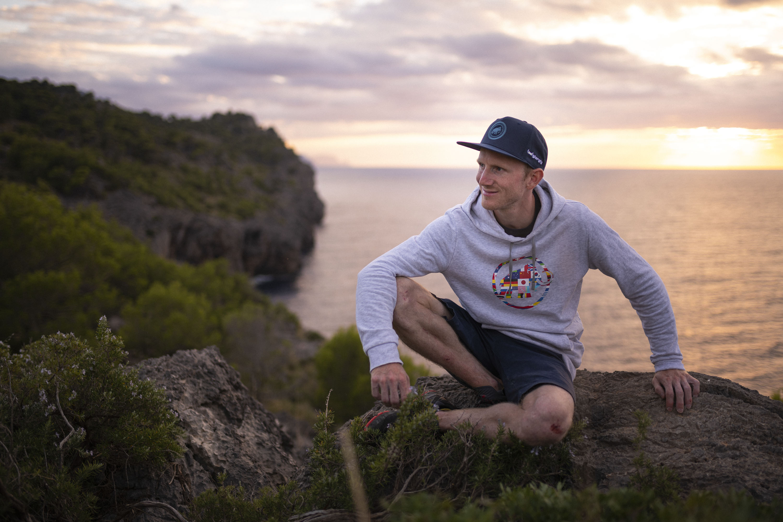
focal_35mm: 35
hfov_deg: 54.4
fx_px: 761
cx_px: 392
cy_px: 261
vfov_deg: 37.9
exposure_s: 1/640
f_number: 1.6
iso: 80
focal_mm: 35
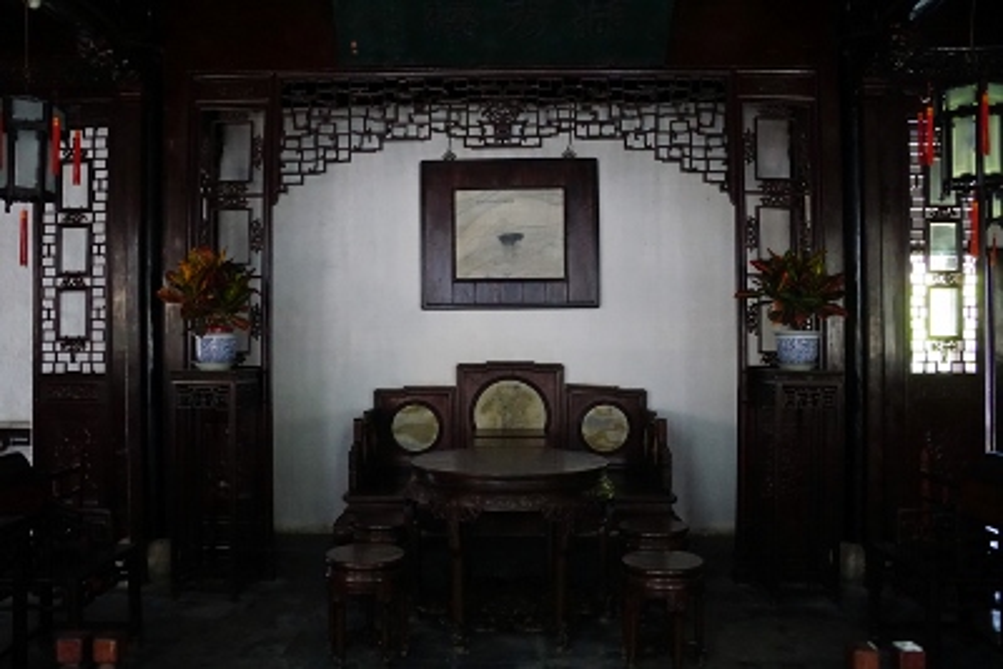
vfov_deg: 43.6
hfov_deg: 61.9
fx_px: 836
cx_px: 502
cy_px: 334
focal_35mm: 30
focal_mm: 20
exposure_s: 1/50
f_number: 3.5
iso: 3200
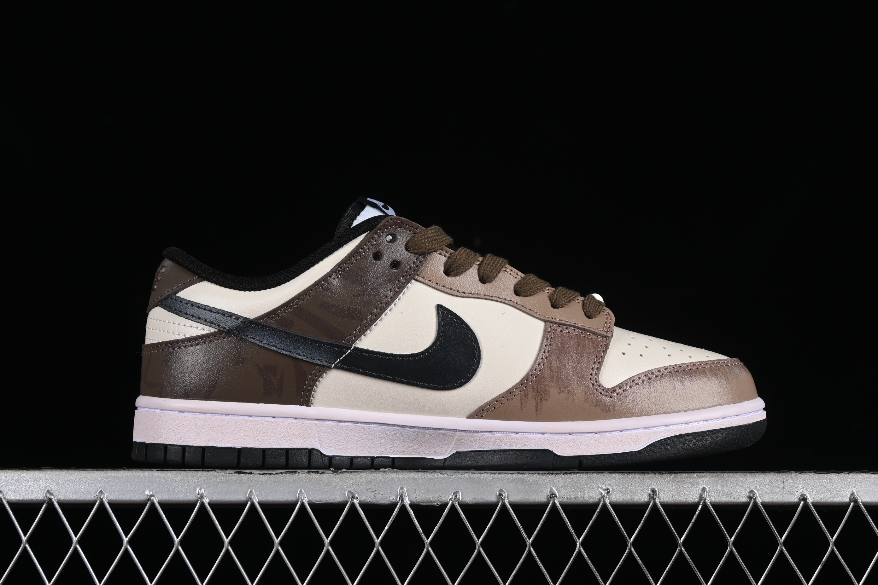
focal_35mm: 75
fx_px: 1829
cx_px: 439
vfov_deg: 18.2
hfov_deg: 27.0
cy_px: 292
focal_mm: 50
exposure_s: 1/60
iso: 160
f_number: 8
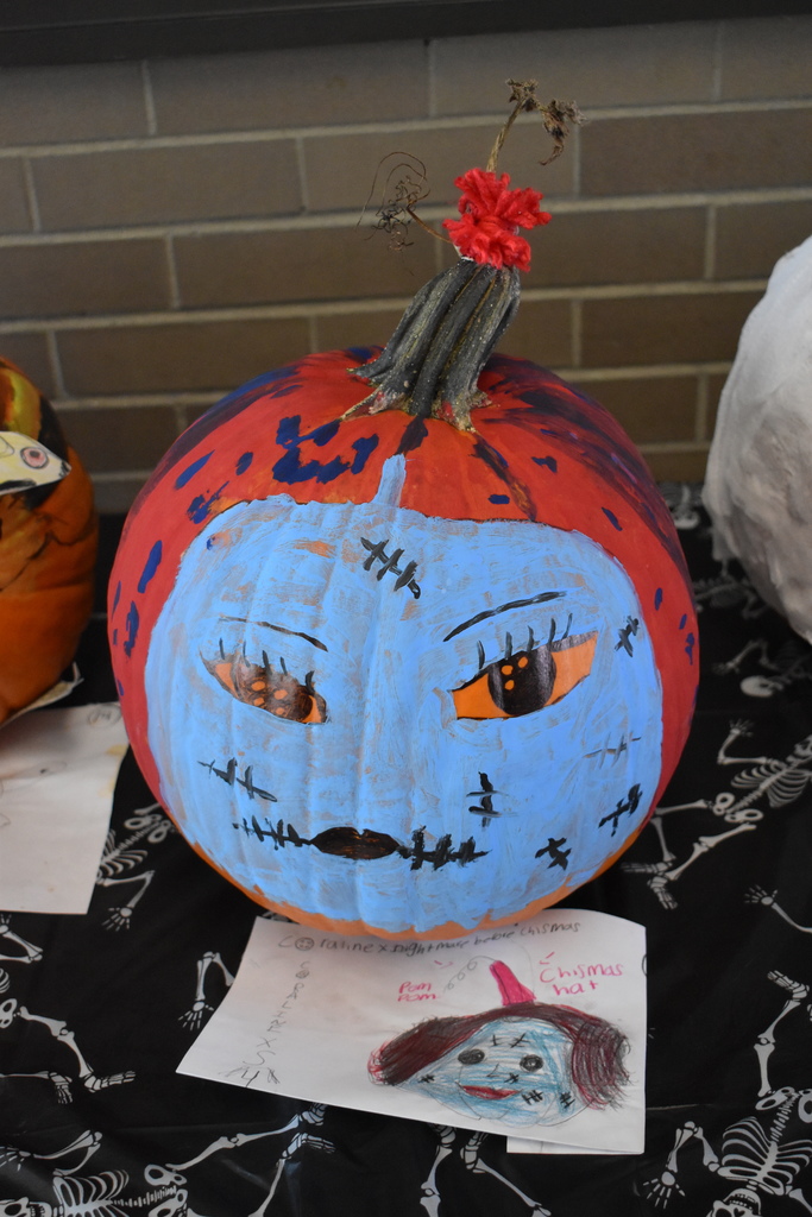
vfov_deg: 42.3
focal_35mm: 46
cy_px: 608
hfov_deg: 29.0
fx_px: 1573
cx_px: 406
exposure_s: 1/500
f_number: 4.2
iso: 3200
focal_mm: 31
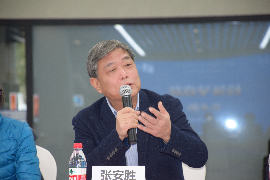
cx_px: 135
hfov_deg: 9.8
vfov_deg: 6.5
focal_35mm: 210
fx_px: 1575
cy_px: 90
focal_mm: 140
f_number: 5.6
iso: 900
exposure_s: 1/60
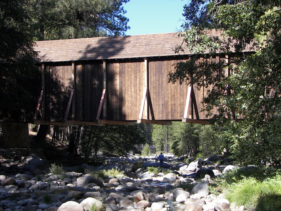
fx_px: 609
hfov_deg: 26.0
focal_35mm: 75
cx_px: 140
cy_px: 106
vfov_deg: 19.6
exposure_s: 1/320
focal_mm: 12.4
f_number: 2.8
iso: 64
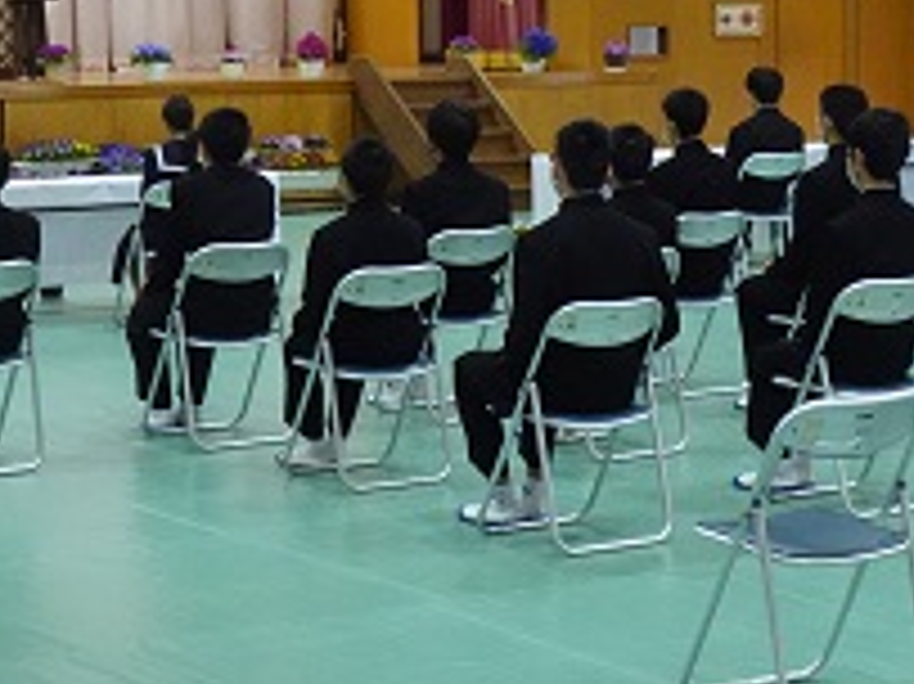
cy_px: 11
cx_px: 419
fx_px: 2692
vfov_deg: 14.3
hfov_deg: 19.3
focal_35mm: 102
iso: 640
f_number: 4.5
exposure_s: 1/50
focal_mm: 7.53
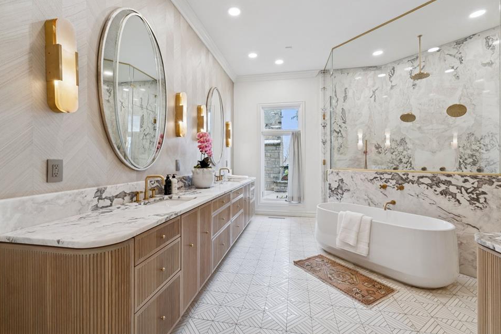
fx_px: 223
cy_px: 159
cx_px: 247
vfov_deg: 73.7
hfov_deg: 96.7
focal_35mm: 16
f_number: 8
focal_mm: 10
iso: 200
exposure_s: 1/50
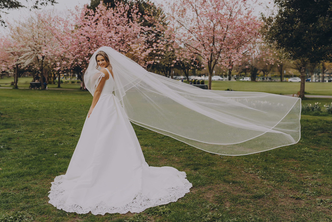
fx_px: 323
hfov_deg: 54.4
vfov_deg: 37.9
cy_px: 111
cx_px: 166
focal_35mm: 35
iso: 200
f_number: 2.8
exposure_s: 1/2000
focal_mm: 35
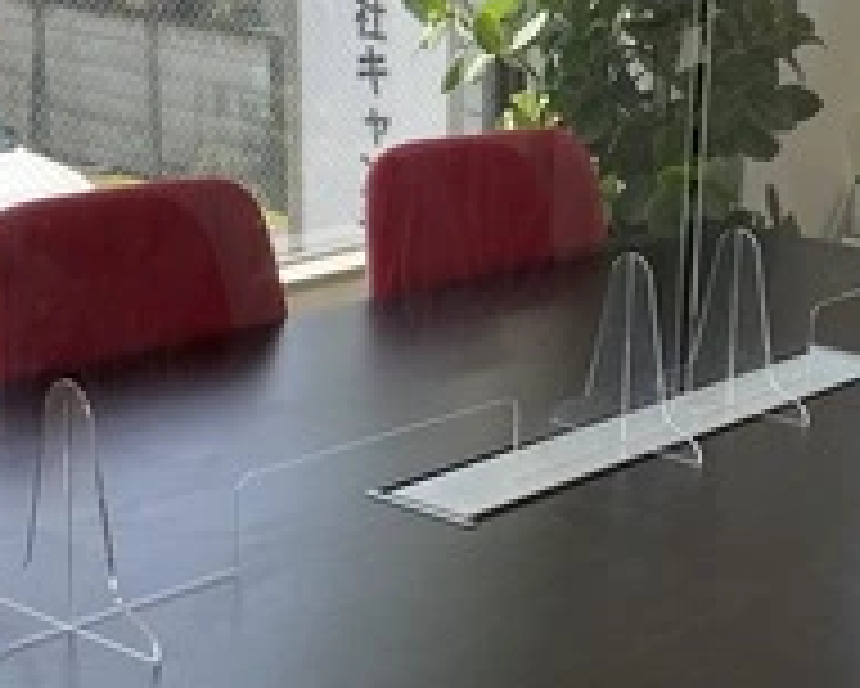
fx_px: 2165
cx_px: 662
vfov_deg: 18.1
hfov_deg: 22.2
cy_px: 346
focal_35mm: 85
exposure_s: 1/597
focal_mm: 4.25
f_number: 1.8
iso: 32
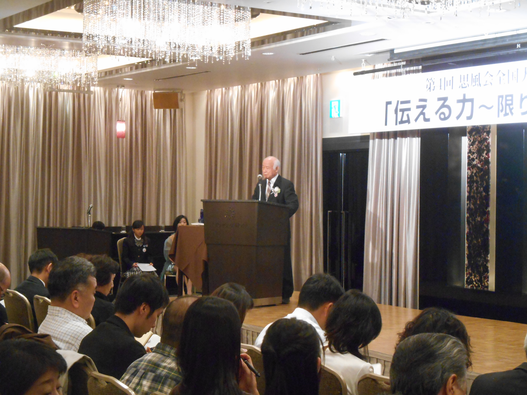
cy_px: 198
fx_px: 1066
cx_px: 264
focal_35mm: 70
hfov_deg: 27.8
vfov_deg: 21.0
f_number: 4.5
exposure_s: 1/15
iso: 800
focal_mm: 12.5
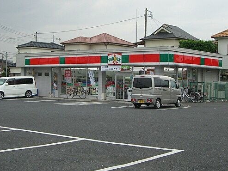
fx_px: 402
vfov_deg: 24.0
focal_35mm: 61
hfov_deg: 31.7
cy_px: 81
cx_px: 114
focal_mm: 7.6
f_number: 3
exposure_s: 1/320
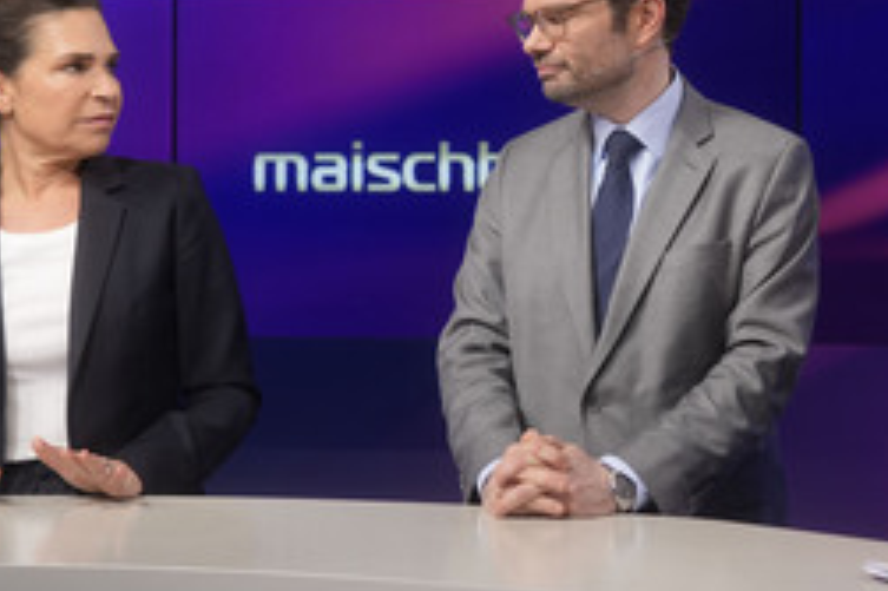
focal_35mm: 81
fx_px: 1997
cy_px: 173
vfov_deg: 16.8
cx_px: 635
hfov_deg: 24.9
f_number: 2.2
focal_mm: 30
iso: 640
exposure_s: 1/200
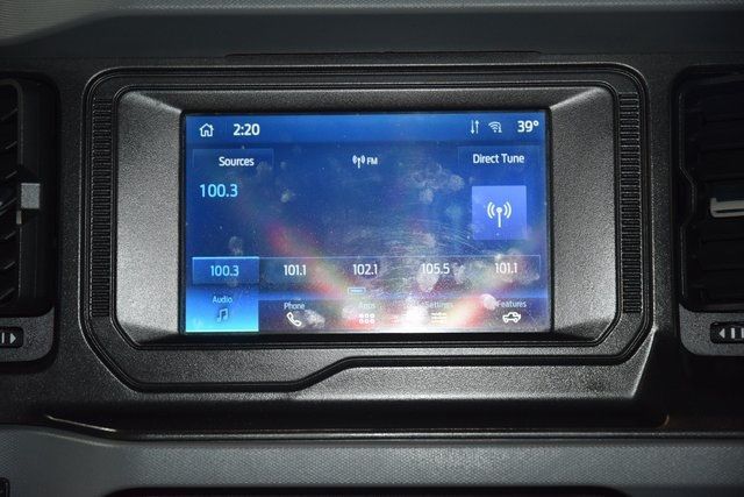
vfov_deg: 13.0
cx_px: 372
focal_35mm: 105
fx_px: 2170
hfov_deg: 19.5
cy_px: 248
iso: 2000
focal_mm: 70
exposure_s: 1/60
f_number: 4.5
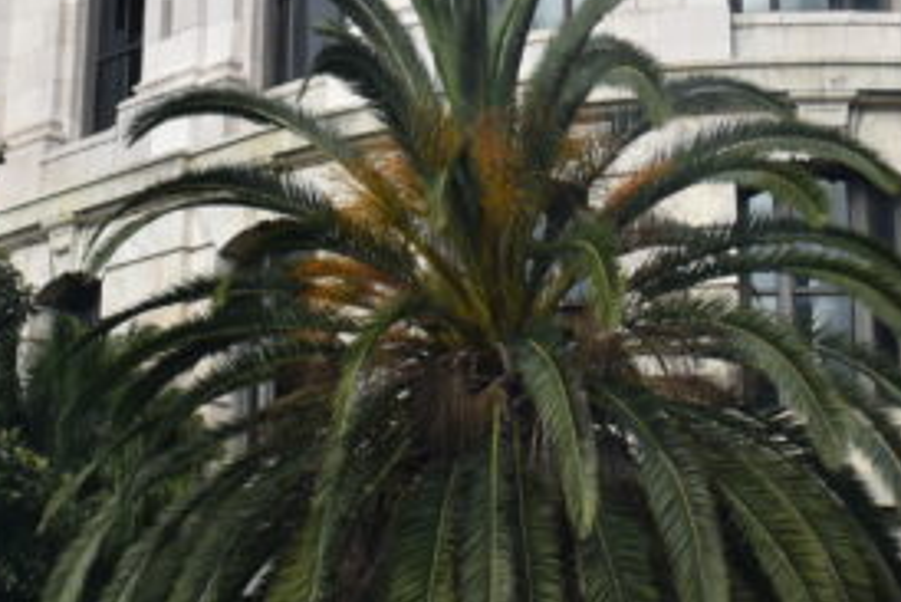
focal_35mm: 101
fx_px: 2529
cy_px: -140
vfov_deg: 13.2
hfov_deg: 20.1
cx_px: 585
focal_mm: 18
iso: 160
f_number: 8
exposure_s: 1/500
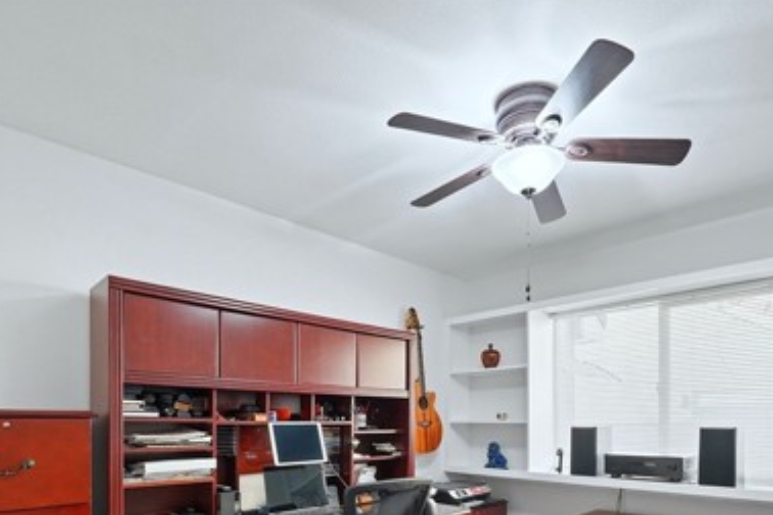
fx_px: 472
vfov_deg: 52.8
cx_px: 429
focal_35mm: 22
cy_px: 425
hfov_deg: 78.3
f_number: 5
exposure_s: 1/400
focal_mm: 13
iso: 1000
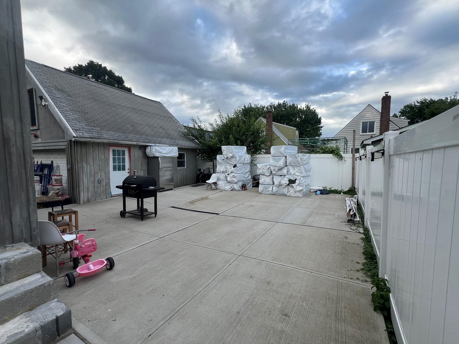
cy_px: 174
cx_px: 240
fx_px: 186
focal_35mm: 14
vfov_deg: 85.7
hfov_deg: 102.0
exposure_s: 1/405
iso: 32
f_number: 1.8
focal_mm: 1.57
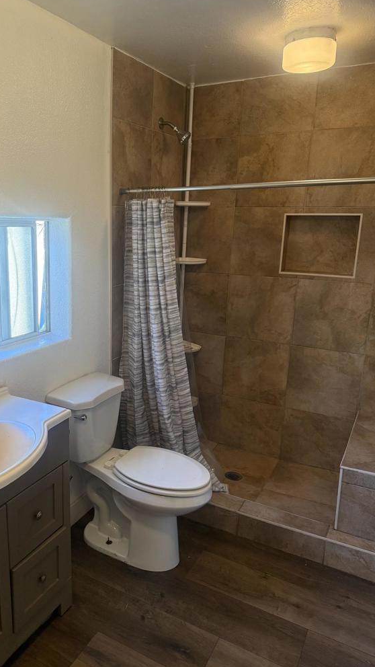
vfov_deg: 69.9
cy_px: 335
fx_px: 477
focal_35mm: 27
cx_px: 122
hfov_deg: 42.3
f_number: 1.78
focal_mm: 6.76
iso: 250
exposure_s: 1/120
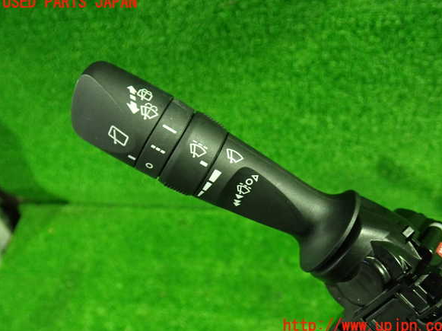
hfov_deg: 58.4
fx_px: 396
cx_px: 227
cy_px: 164
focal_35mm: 31
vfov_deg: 45.4
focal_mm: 5.4
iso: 800
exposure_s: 1/25
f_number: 2.3
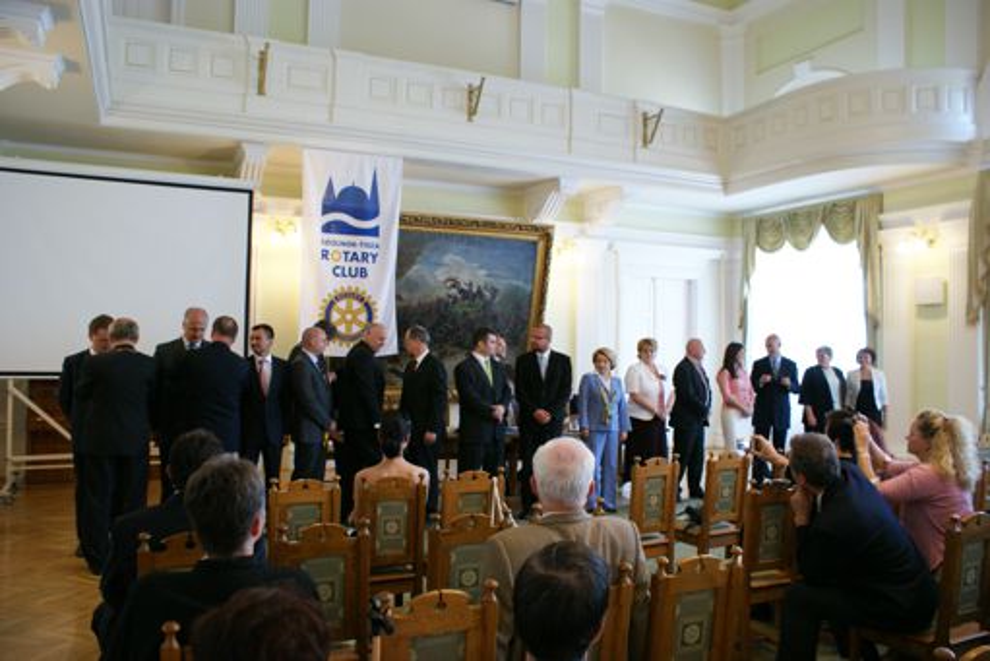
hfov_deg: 67.4
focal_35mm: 27
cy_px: 330
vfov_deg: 48.0
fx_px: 743
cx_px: 495
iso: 400
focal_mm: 18
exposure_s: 1/25
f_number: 3.5
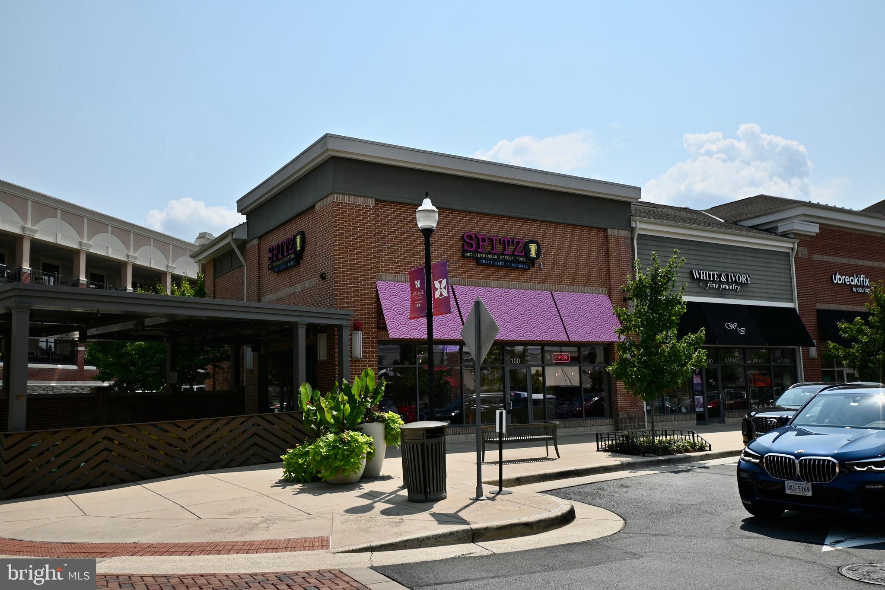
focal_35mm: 30
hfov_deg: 61.9
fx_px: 737
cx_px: 442
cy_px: 295
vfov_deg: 43.6
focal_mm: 20
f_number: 7.1
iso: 180
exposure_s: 1/1600
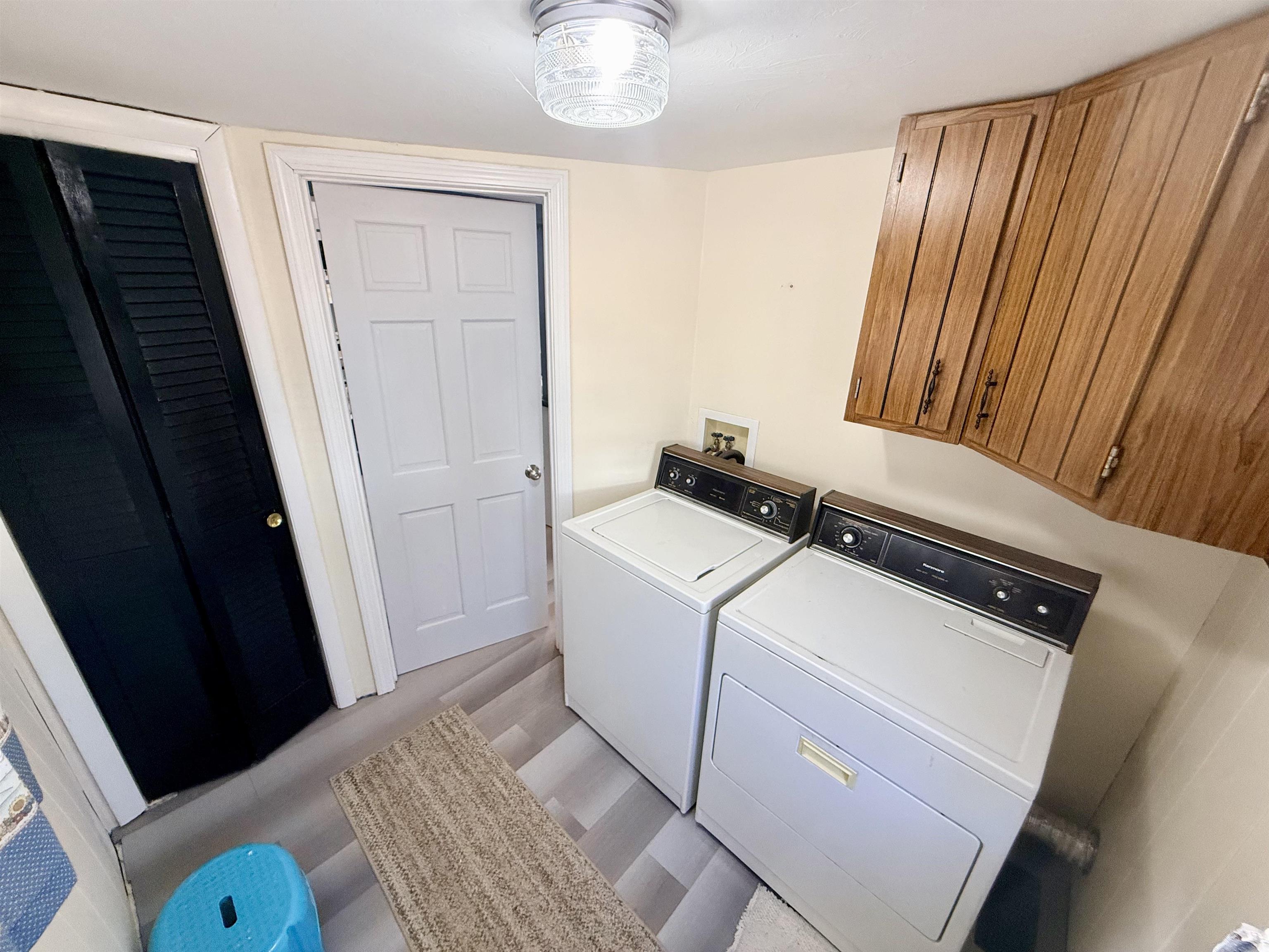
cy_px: 476
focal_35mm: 14
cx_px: 634
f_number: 2.2
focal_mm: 2.22
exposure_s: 1/120
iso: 250
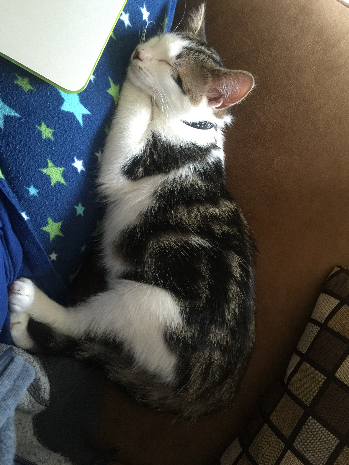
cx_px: 173
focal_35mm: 30
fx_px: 403
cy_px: 230
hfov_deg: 46.8
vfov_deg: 60.0
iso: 125
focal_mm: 4.15
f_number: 2.2
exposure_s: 1/15
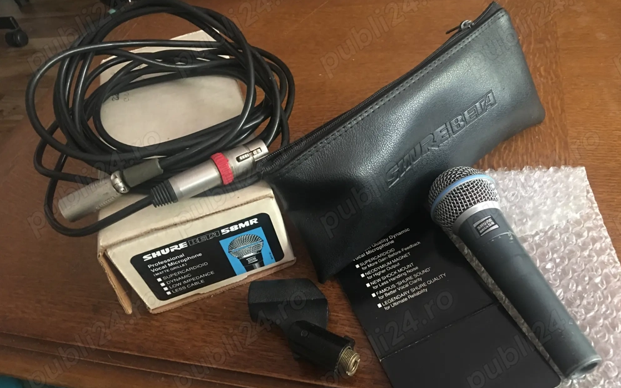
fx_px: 525
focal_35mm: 31
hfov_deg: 61.2
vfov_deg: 40.6
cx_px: 312
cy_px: 192
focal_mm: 4.15
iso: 100
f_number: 2.2
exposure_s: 1/4
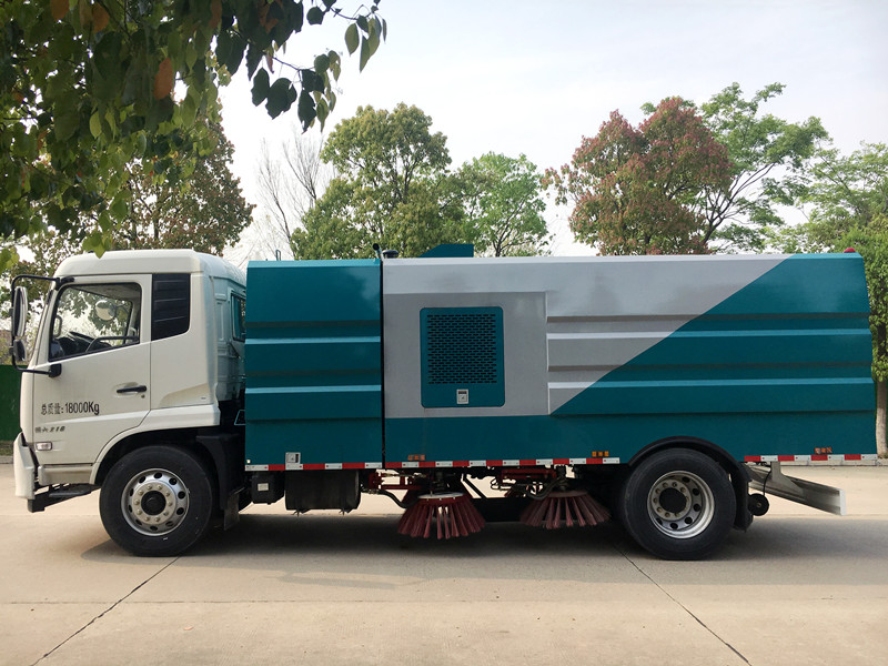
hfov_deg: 61.7
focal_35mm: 29
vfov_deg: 48.2
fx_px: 744
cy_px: 333
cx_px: 444
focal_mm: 4.15
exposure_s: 1/1241
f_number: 2.2
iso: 25
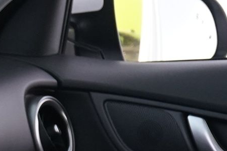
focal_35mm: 273
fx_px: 1719
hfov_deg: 7.1
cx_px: -327
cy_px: 291
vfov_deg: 4.9
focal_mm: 49
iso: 1600
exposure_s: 1/10
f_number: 5.6
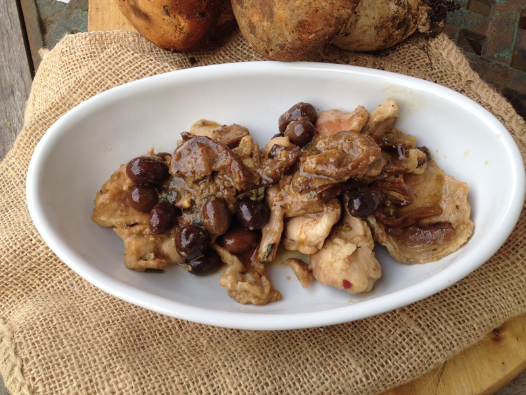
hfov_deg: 52.6
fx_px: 532
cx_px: 263
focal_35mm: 35
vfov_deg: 40.7
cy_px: 198
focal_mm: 4.28
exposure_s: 1/283
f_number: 2.4
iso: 50
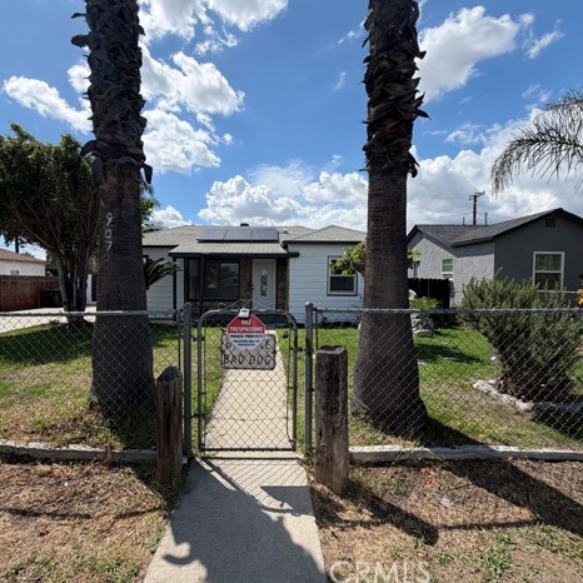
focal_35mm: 17
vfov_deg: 84.0
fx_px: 324
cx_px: 258
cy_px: 290
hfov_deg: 83.6
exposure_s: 1/942
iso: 20
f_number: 2.2
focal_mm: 2.22
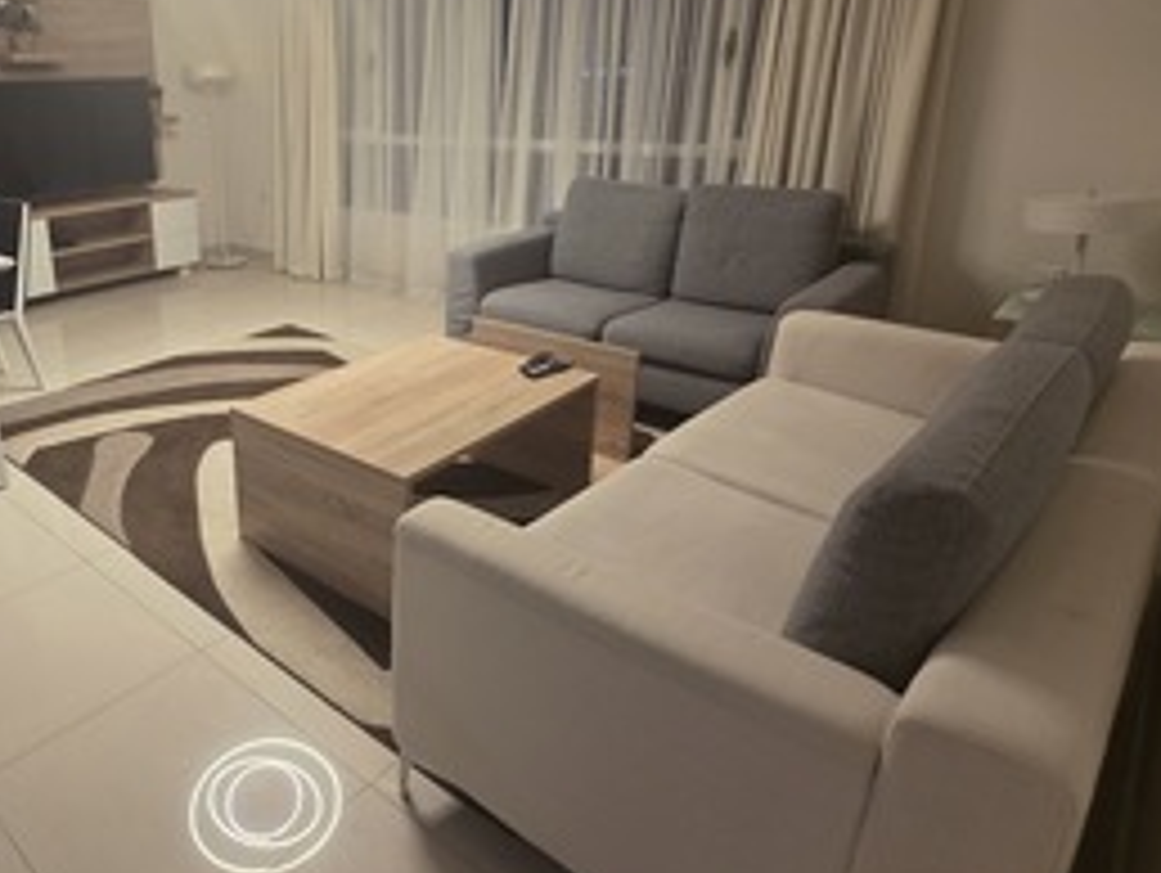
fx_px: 772
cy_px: 340
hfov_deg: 69.5
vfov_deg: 58.4
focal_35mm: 23
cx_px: 304
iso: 160
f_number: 1.9
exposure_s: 1/50
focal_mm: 2.2
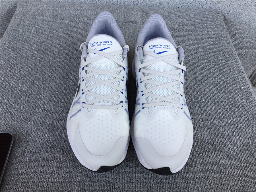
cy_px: 96
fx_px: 229
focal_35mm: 31
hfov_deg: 58.4
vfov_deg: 45.4
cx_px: 128
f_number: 2.4
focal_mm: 3.3
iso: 25
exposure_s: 1/445
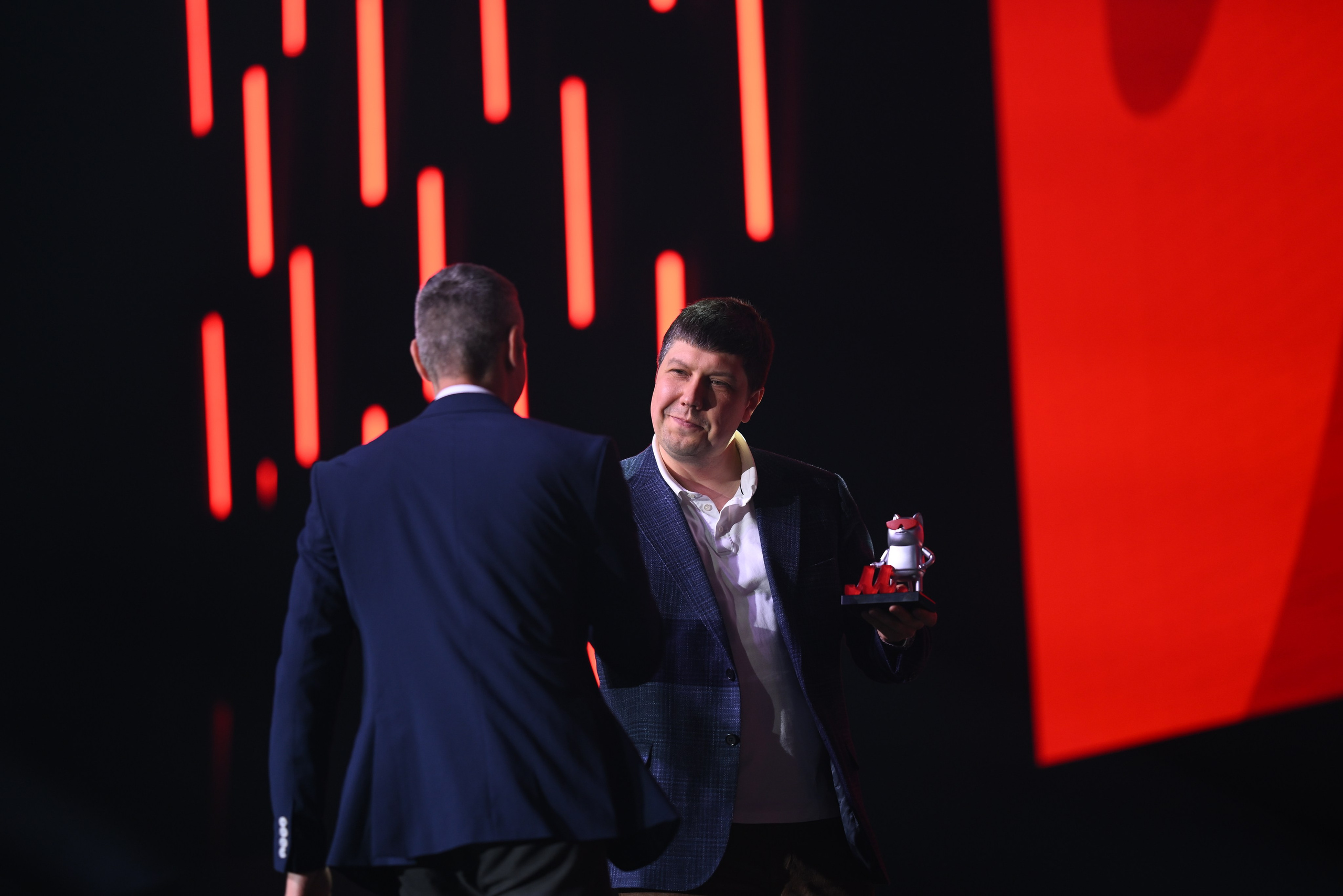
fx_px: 5036
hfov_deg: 15.2
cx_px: 672
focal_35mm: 135
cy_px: 448
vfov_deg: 10.2
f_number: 1.8
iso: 500
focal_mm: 135
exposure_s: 1/400
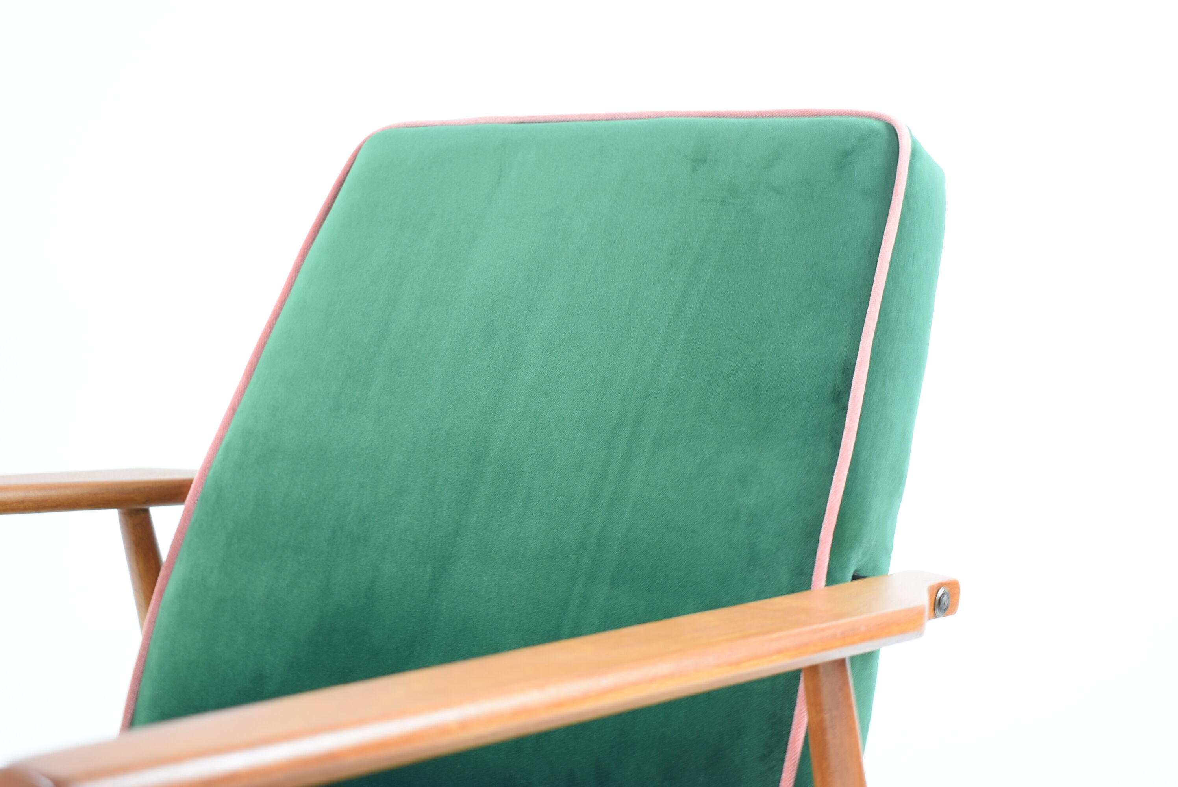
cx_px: 589
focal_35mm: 51
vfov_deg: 26.5
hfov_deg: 38.9
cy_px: 394
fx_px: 1670
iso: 100
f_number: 4.5
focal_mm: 34
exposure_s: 1/4
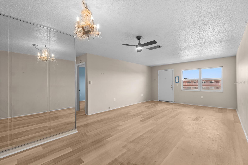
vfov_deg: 77.3
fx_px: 103
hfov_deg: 100.4
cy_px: 82
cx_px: 124
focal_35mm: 15
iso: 100
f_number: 7.1
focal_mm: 10
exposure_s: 1/2.5
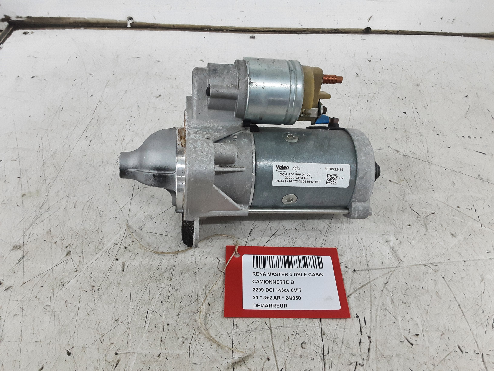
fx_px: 385
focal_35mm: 27
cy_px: 186
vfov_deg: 51.4
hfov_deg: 65.3
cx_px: 247
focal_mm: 2.91
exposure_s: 1/50
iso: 160
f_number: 1.9
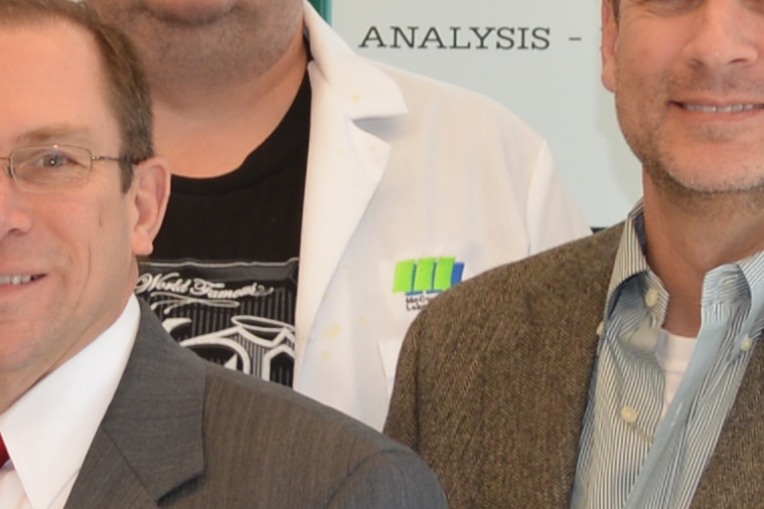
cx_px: -391
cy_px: 819
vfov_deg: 5.2
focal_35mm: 261
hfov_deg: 7.7
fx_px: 5539
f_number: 5.6
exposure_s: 1/30
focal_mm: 22
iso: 140
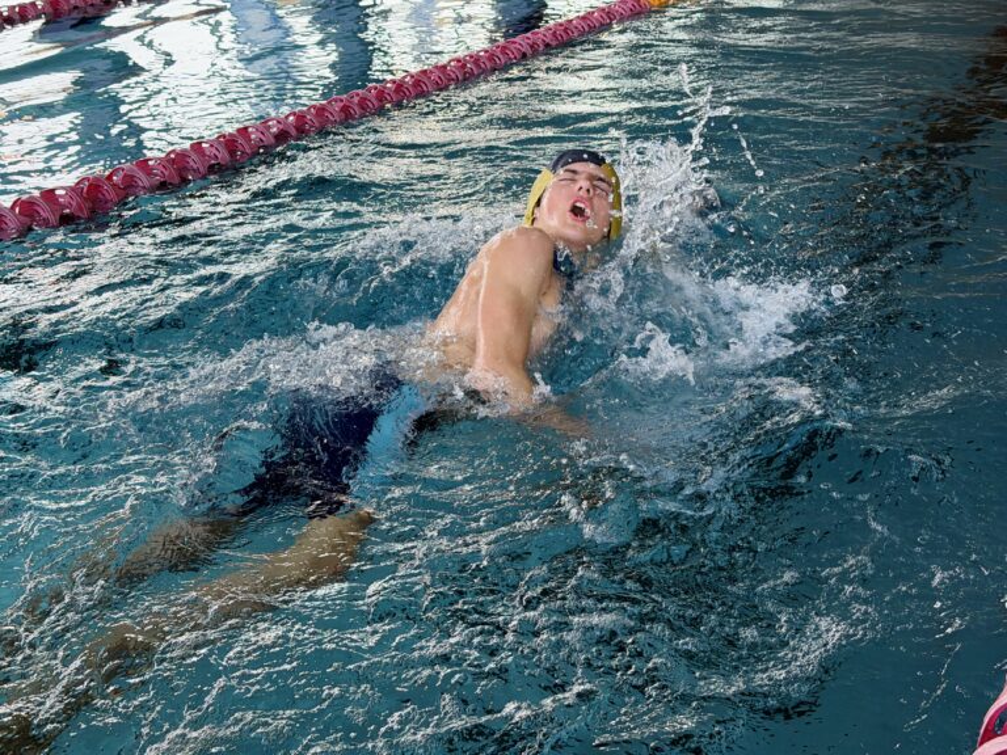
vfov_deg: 30.3
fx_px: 1396
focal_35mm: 48
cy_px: 378
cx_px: 504
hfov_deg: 39.7
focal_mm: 6.76
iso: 50
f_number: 1.78
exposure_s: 1/100
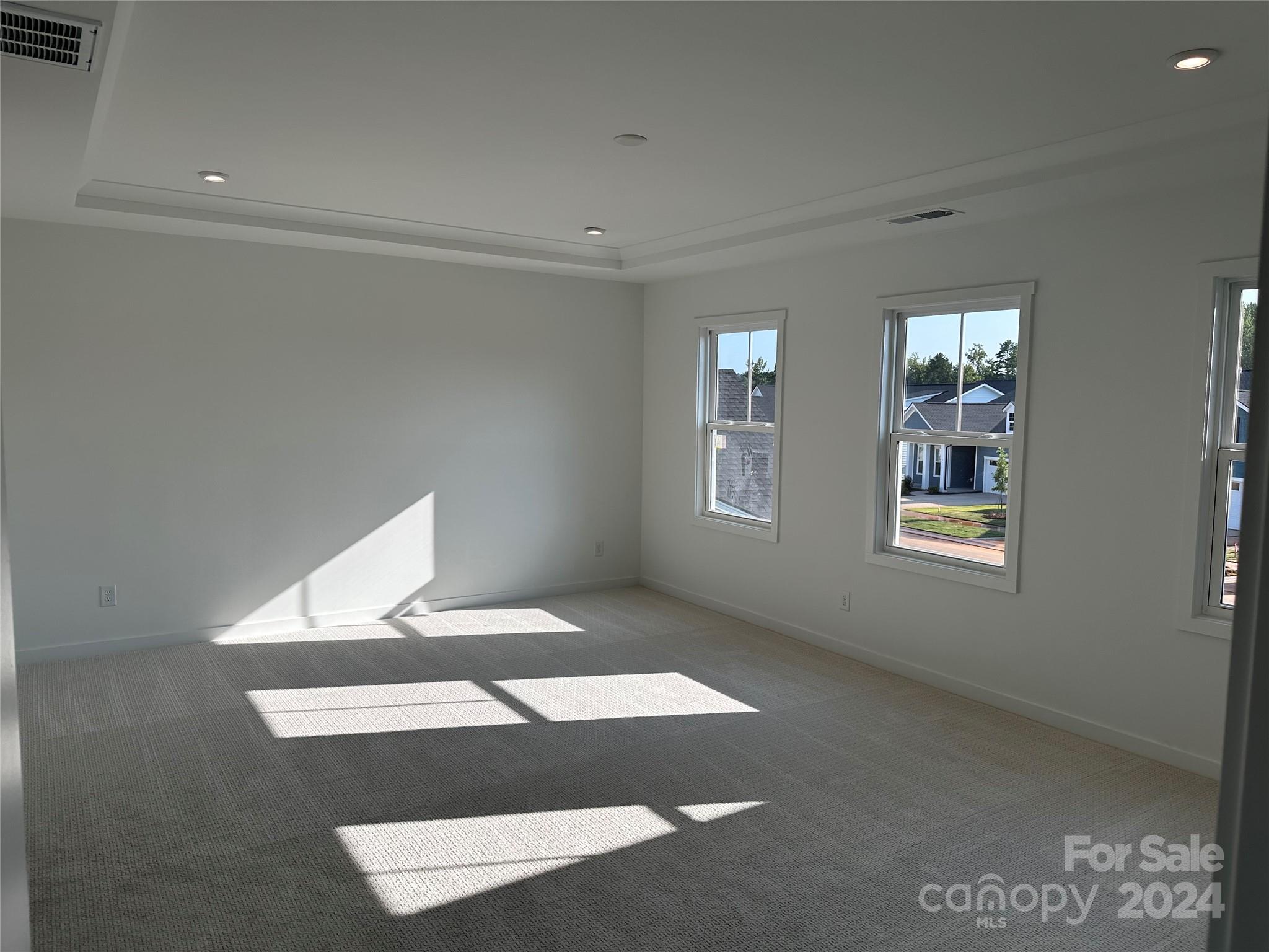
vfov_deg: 56.8
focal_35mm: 24
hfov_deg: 71.6
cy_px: 476
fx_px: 880
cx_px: 634
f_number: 1.78
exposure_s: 1/1812
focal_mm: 6.86
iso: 80
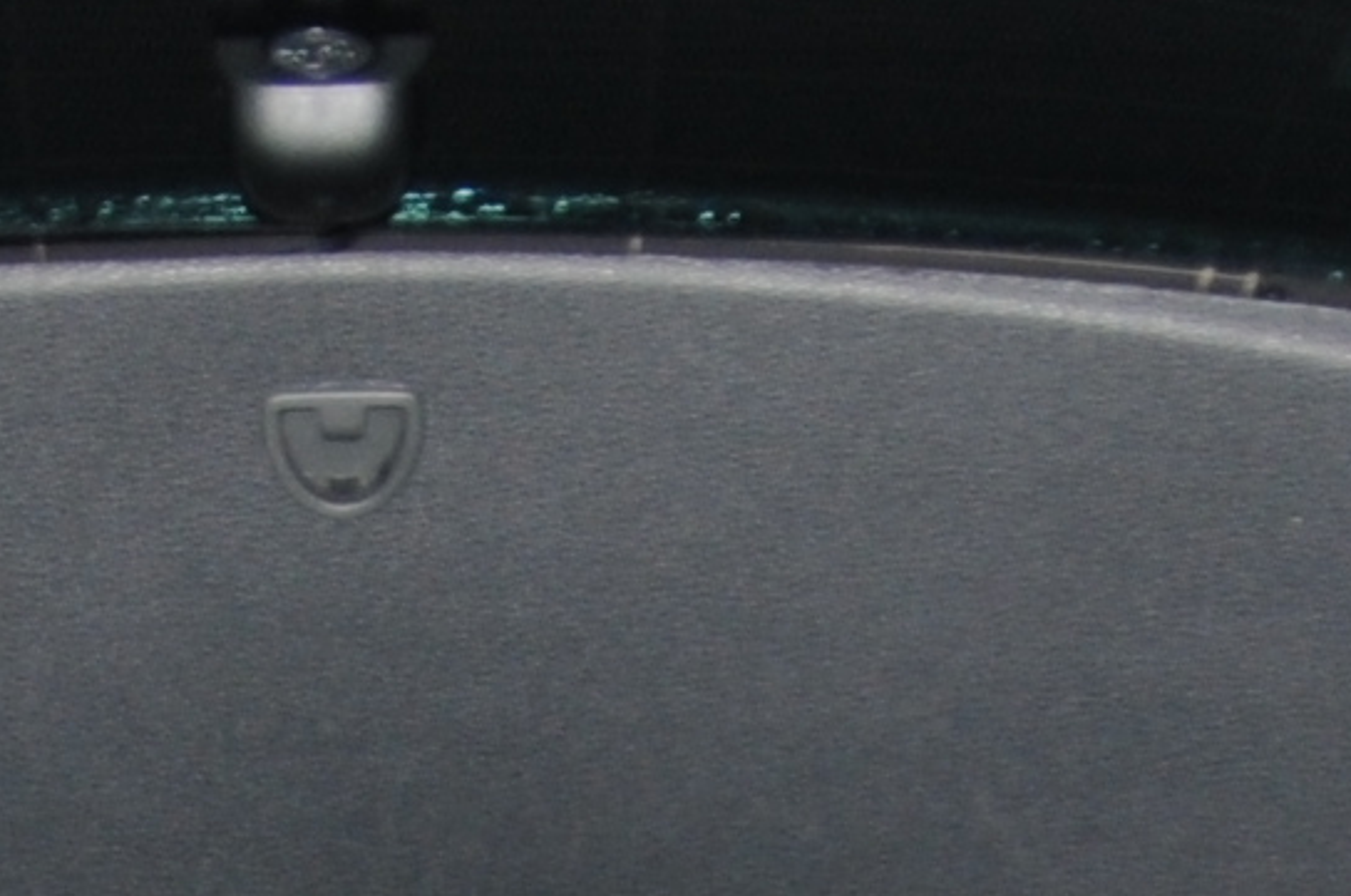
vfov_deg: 4.9
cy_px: 3105
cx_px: 432
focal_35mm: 260
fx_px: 9743
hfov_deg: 7.9
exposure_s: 1/6
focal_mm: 22
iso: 200
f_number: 4
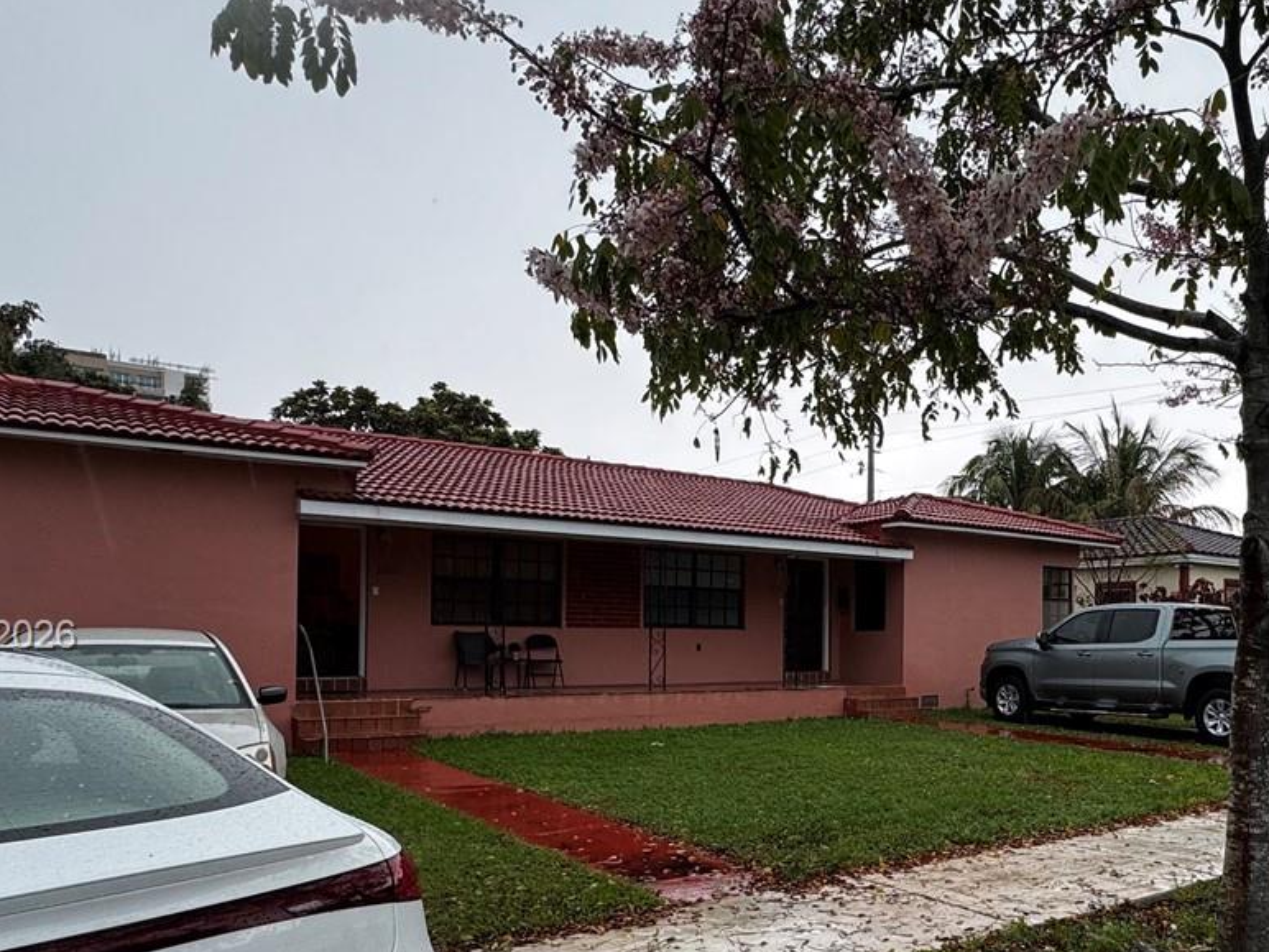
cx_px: 879
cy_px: 638
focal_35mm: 29
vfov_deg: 47.4
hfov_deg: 59.7
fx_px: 1063
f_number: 2.2
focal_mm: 2.22
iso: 50
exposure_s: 1/99
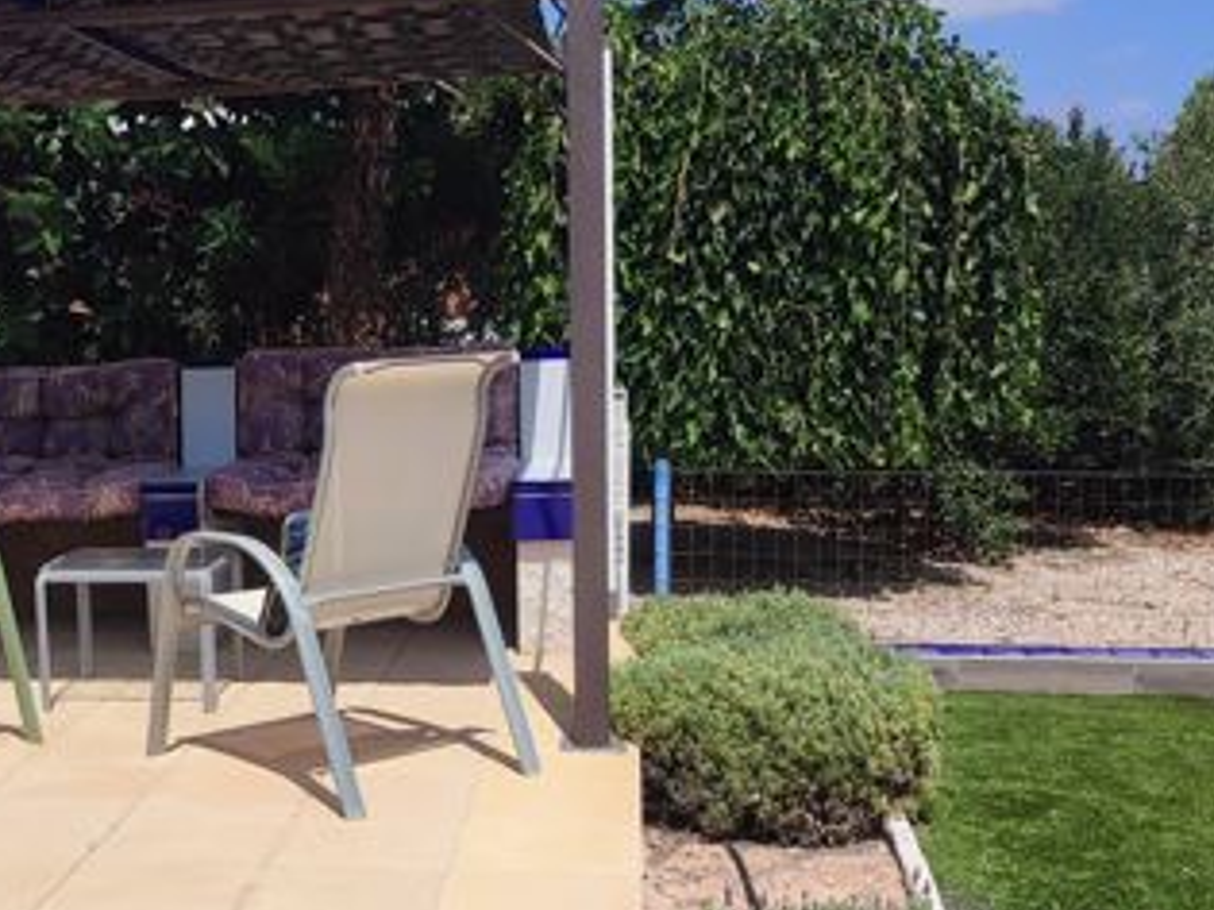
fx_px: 1963
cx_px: 318
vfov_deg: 26.0
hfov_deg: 33.7
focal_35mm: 56
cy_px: 602
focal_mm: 6.04
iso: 50
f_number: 1.9
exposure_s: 1/1141
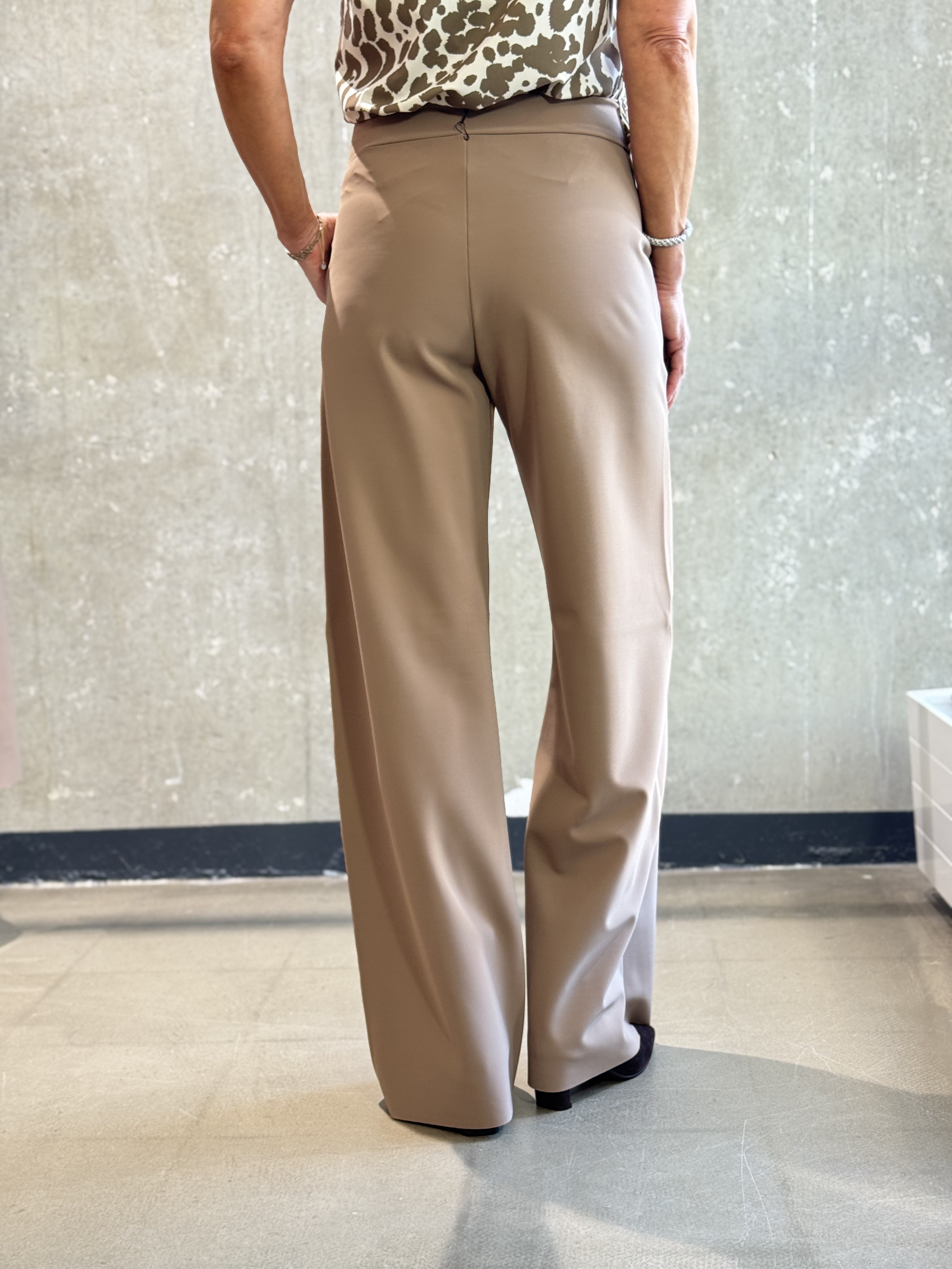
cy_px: 634
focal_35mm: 48
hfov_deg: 30.3
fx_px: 1760
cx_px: 476
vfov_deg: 39.7
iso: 125
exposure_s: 1/50
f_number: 1.78
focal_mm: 6.76
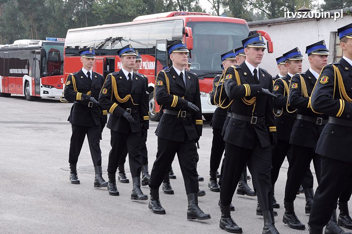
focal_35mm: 78
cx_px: 176
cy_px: 117
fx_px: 762
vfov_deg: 17.5
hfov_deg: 26.0
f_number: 9
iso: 500
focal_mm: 52
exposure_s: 1/320
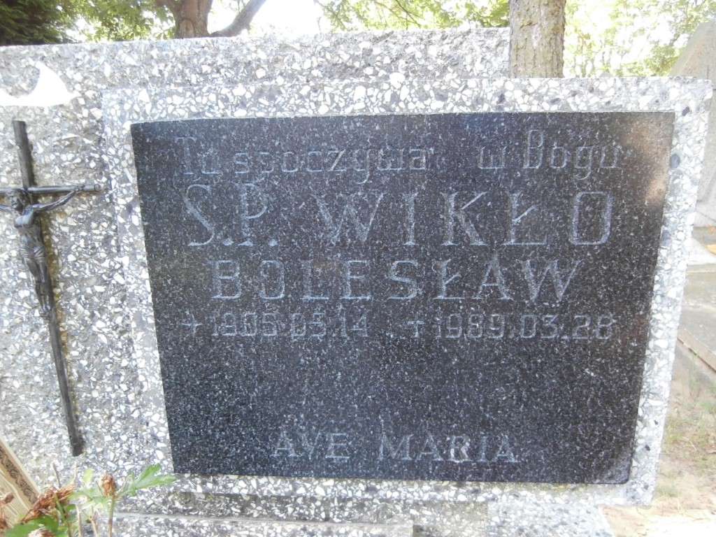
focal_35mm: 24
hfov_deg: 71.6
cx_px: 358
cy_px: 268
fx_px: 496
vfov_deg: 56.8
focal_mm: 4.2
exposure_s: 1/30
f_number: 3
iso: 200
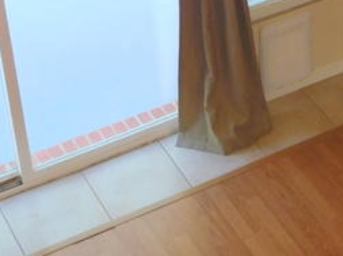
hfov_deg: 16.8
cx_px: 370
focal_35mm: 114
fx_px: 1128
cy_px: -66
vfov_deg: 12.6
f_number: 3.5
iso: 125
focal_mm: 6.3
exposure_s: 1/50
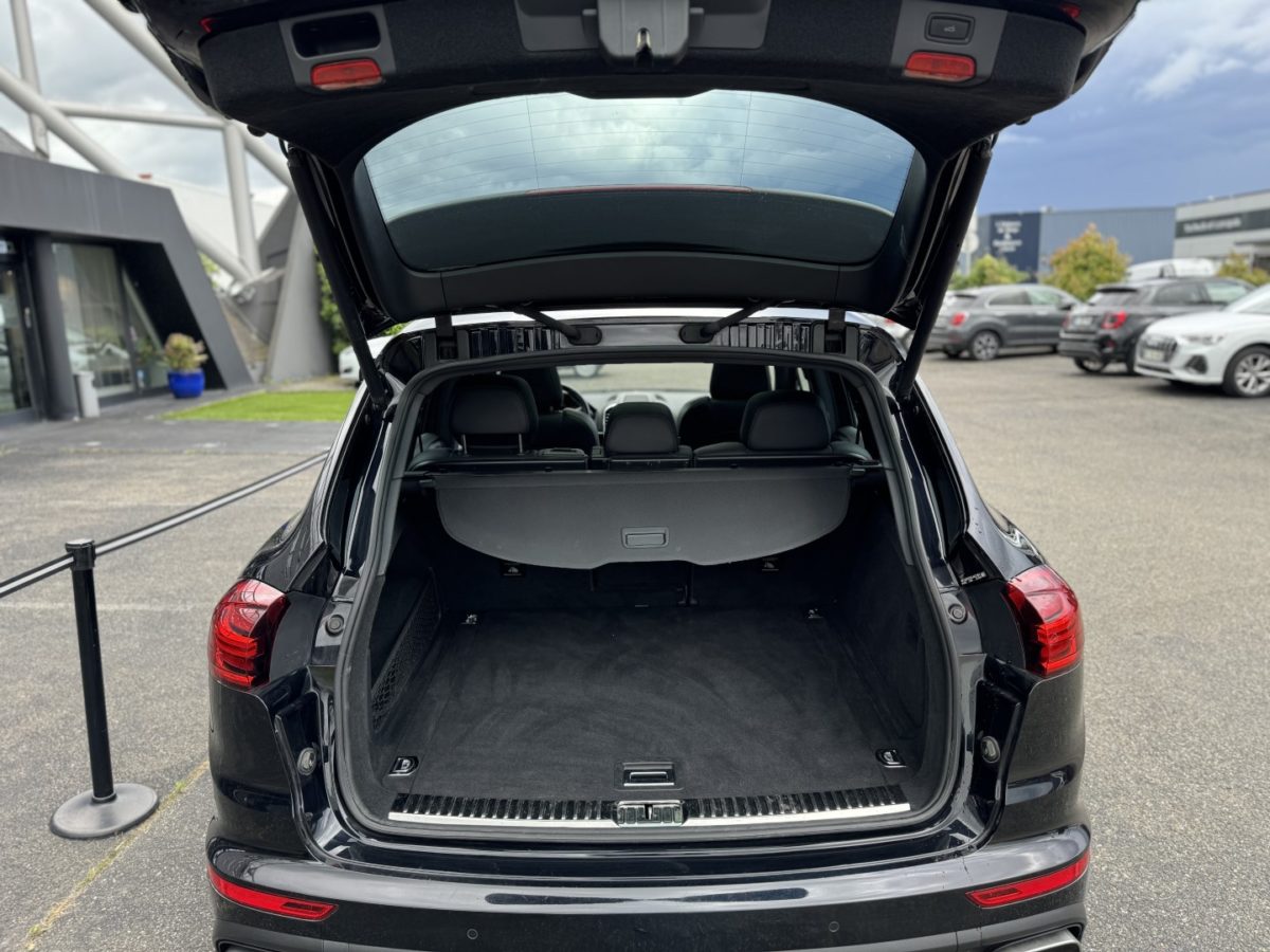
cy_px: 476
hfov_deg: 71.6
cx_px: 635
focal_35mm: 24
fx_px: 881
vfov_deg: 56.8
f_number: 1.78
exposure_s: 1/414
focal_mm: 6.76
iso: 80
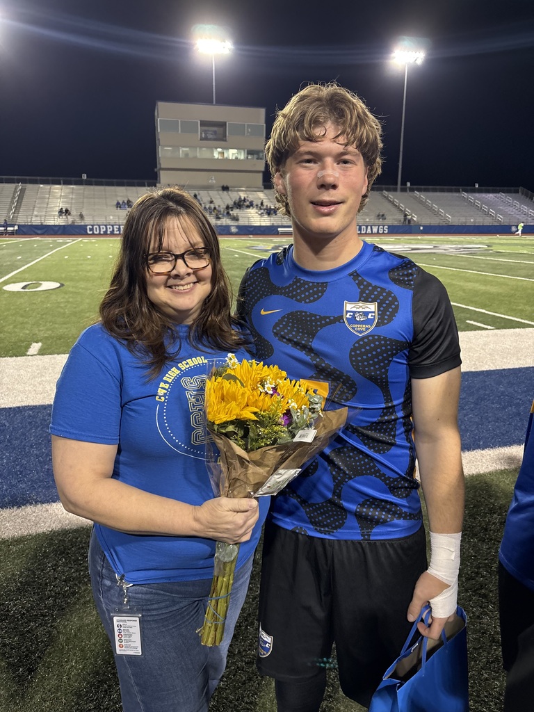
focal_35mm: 26
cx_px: 267
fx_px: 535
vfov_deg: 67.3
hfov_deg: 53.1
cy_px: 356
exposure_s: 1/60
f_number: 1.6
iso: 160
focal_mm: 5.96
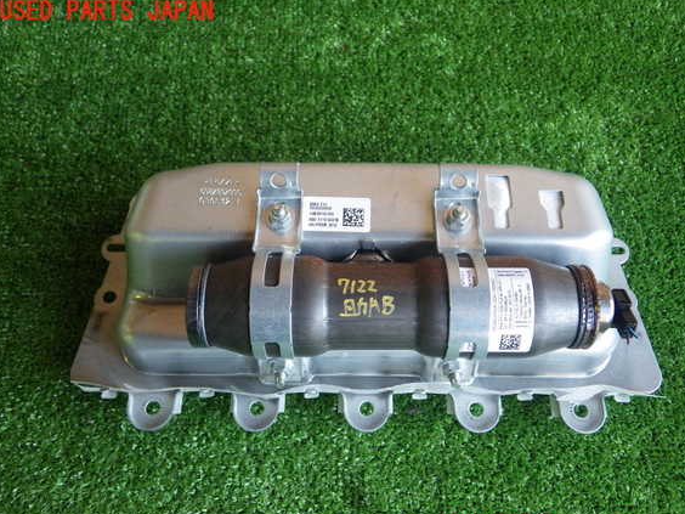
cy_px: 270
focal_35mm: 33
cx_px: 357
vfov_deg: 42.9
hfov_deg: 55.3
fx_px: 653
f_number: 2.3
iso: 400
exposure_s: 1/50
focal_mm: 5.5
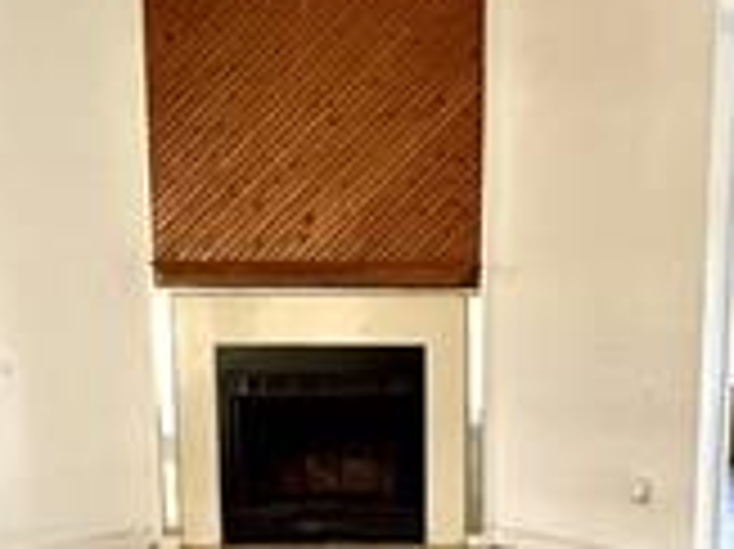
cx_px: 450
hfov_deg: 37.3
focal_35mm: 51
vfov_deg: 27.3
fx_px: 1081
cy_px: 513
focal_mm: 1.57
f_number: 1.8
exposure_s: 1/60
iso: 400
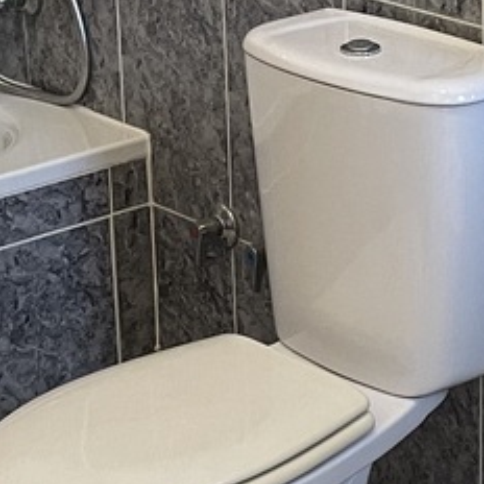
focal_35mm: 127
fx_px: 2009
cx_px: 465
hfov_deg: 13.6
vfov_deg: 13.7
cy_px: 213
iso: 100
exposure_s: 1/50
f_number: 1.6
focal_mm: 4.2
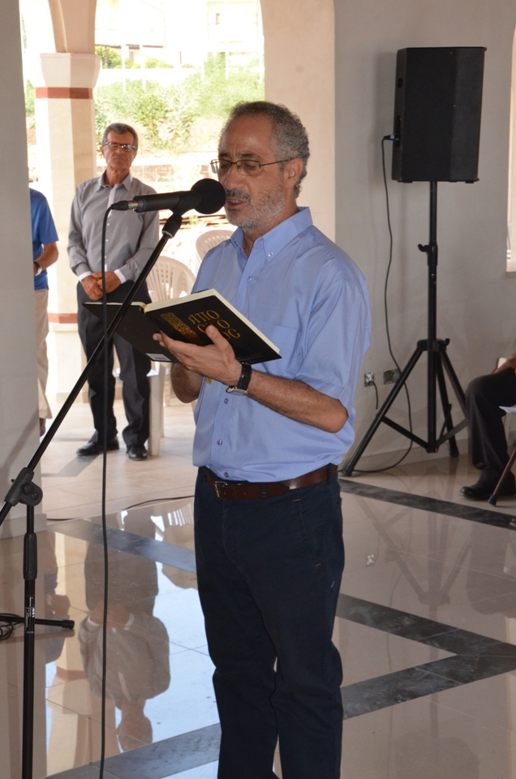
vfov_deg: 26.0
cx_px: 258
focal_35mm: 78
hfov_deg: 17.4
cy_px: 390
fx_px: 1684
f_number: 10
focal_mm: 52
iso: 2000
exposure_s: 1/250
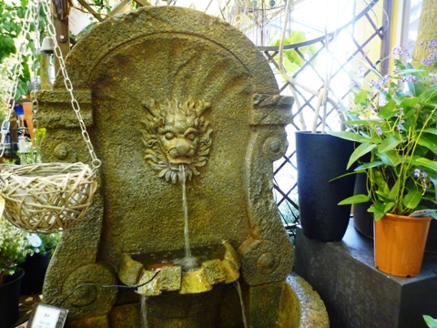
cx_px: 218
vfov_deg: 54.9
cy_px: 164
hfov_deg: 69.4
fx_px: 316
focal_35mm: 25
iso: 400
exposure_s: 1/13
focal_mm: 4.4
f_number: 2.8
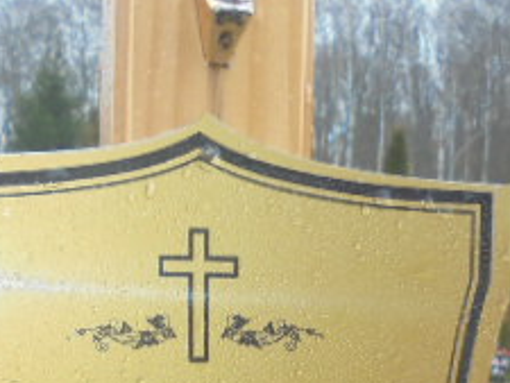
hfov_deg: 26.3
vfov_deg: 18.6
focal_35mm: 74
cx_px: 202
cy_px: 487
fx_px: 1091
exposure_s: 1/125
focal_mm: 4.6
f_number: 3.5
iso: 100
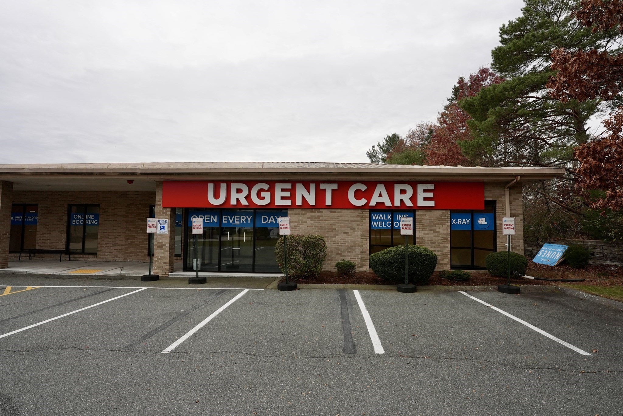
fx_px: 346
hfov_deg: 83.9
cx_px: 312
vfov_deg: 62.0
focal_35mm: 20
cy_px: 208
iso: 800
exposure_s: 1/500
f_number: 8
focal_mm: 20
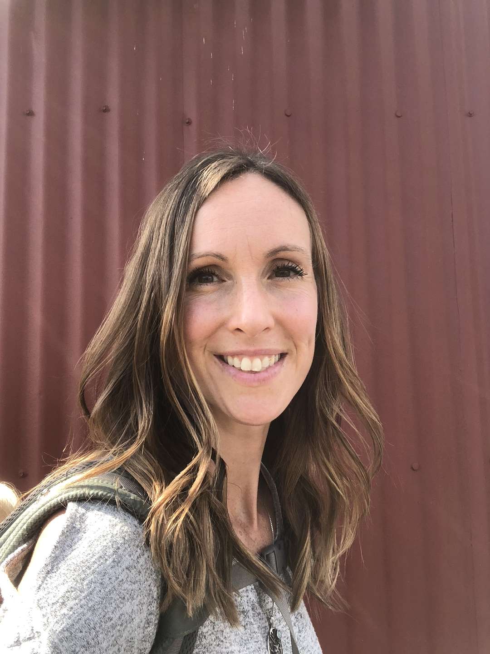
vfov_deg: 56.8
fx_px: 604
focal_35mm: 32
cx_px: 245
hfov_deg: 44.2
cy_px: 327
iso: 20
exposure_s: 1/324
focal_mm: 2.87
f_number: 2.2
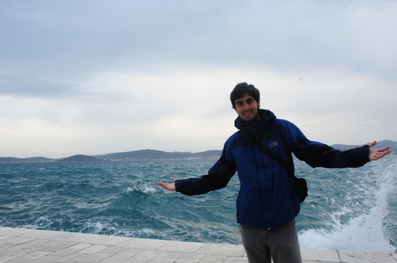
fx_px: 330
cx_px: 198
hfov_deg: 62.0
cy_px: 132
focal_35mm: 30
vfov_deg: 43.5
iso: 500
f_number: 11
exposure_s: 1/30
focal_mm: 20
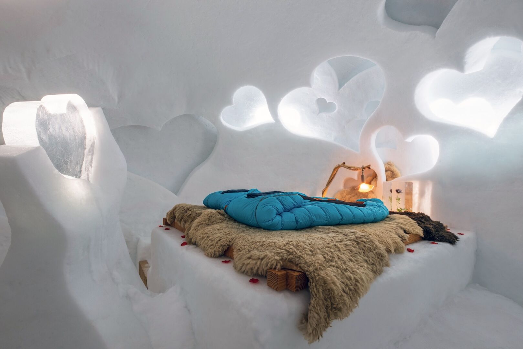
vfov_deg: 77.3
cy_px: 174
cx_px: 262
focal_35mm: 15
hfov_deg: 100.4
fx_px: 218
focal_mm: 10
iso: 200
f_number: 11
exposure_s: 1.9
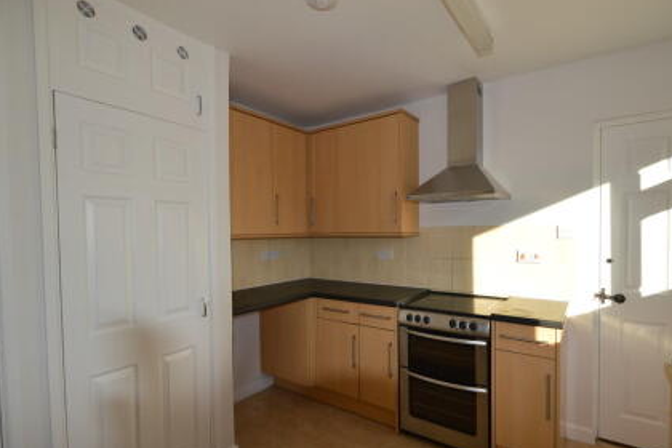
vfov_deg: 70.2
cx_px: 352
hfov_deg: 93.2
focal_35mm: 17
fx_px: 317
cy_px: 249
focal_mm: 10
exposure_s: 1/200
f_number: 5
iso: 100
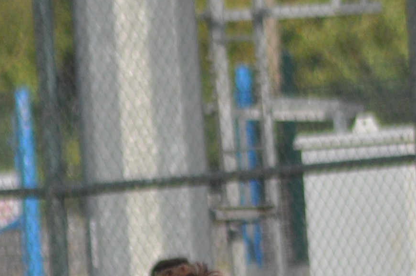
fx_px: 25539
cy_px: 574
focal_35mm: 2213
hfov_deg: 0.9
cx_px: 195
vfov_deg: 0.6
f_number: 5.6
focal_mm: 300
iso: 400
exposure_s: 1/1600
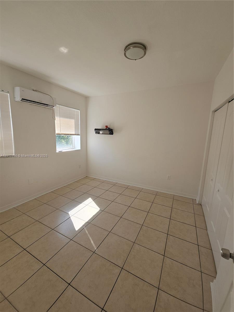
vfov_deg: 106.2
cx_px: 117
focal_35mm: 13
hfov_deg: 89.9
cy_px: 156
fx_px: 117
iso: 50
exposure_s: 1/320
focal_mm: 2.2
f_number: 2.2
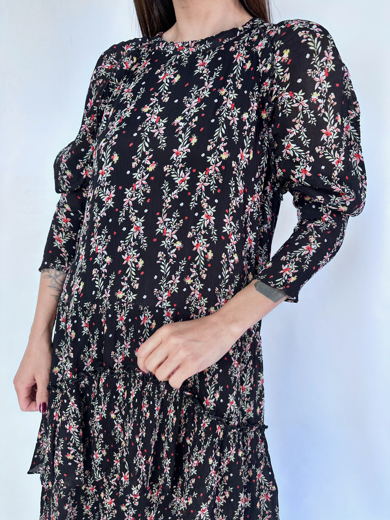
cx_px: 195
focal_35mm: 24
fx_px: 361
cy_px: 260
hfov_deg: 56.8
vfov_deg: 71.6
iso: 64
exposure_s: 1/105
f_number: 1.78
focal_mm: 6.86
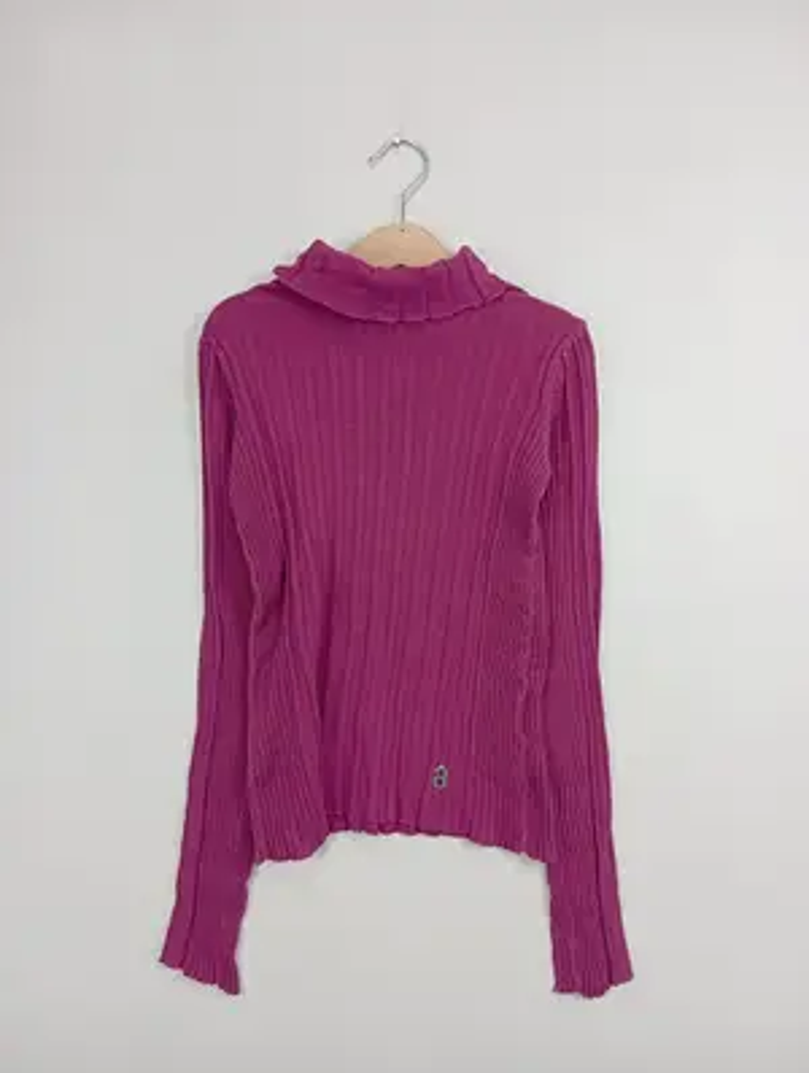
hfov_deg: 49.9
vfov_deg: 63.4
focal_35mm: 28
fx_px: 870
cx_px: 404
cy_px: 536
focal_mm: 4.22
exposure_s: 1/100
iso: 67
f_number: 1.8
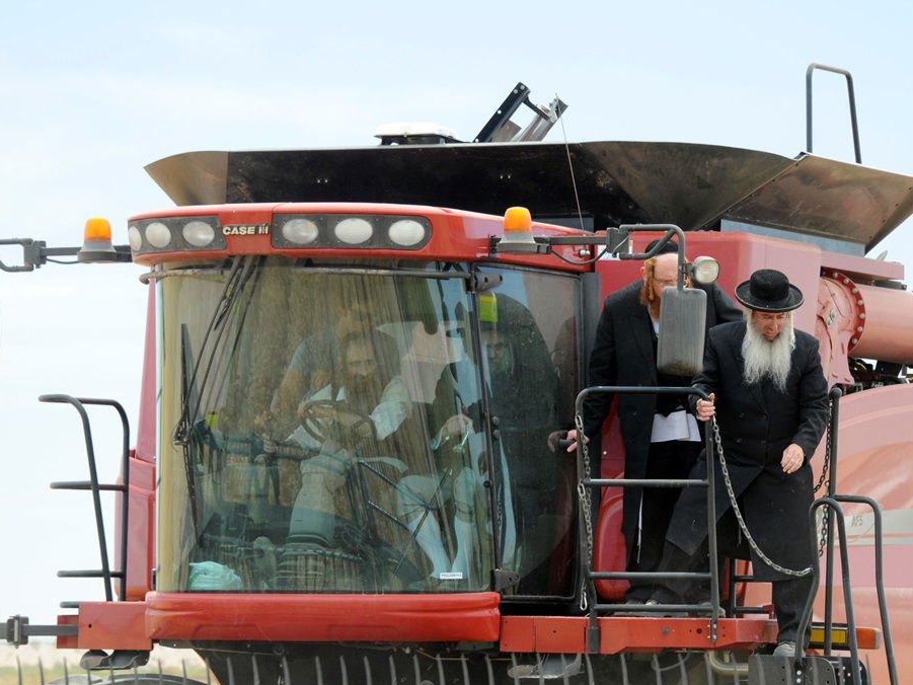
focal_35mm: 205
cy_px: 344
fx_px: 5396
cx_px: 514
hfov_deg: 9.7
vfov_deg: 7.3
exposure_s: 1/160
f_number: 6.3
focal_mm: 125
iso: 250
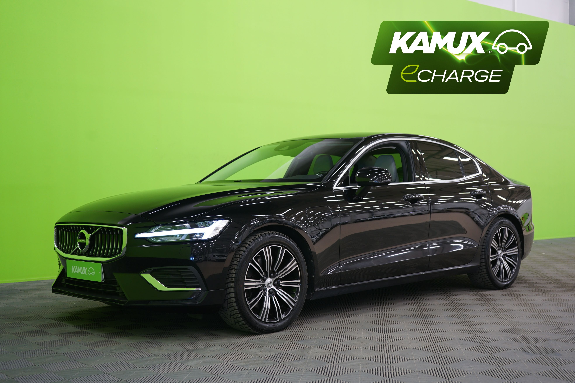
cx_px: 288
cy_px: 192
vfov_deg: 29.9
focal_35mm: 45
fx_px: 719
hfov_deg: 43.6
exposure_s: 1/8
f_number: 4.5
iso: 400
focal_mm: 45
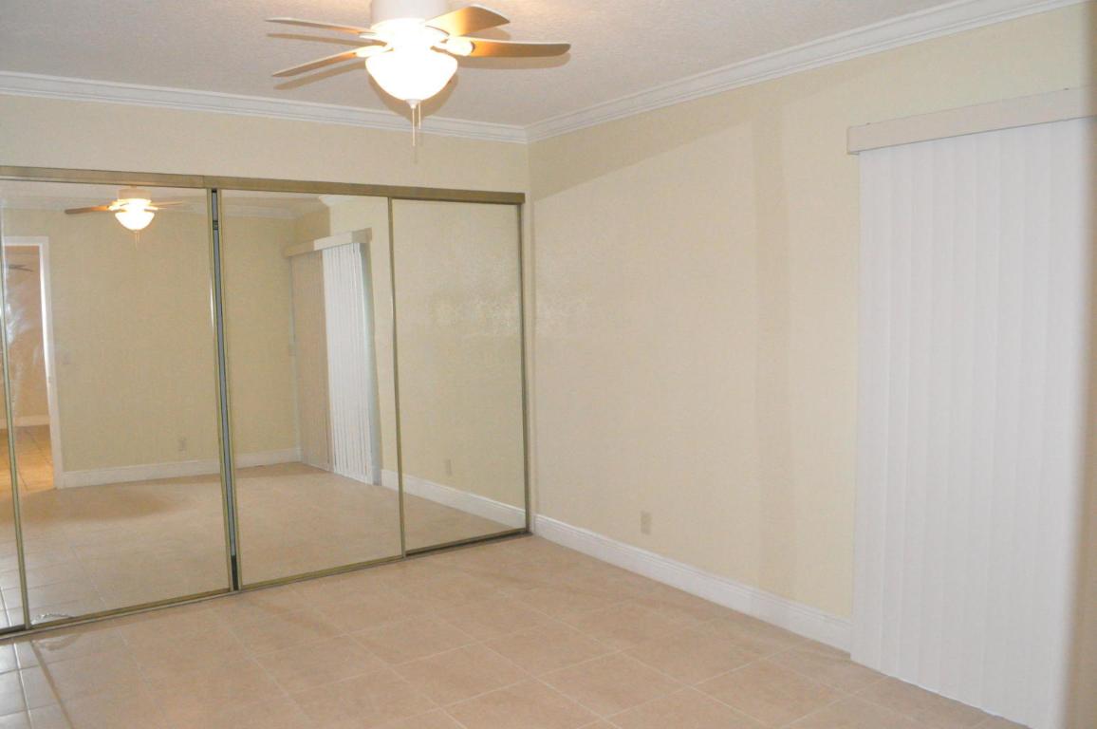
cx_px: 548
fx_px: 822
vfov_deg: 47.8
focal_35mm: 27
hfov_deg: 67.4
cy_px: 364
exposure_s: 1/60
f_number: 7.1
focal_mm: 18
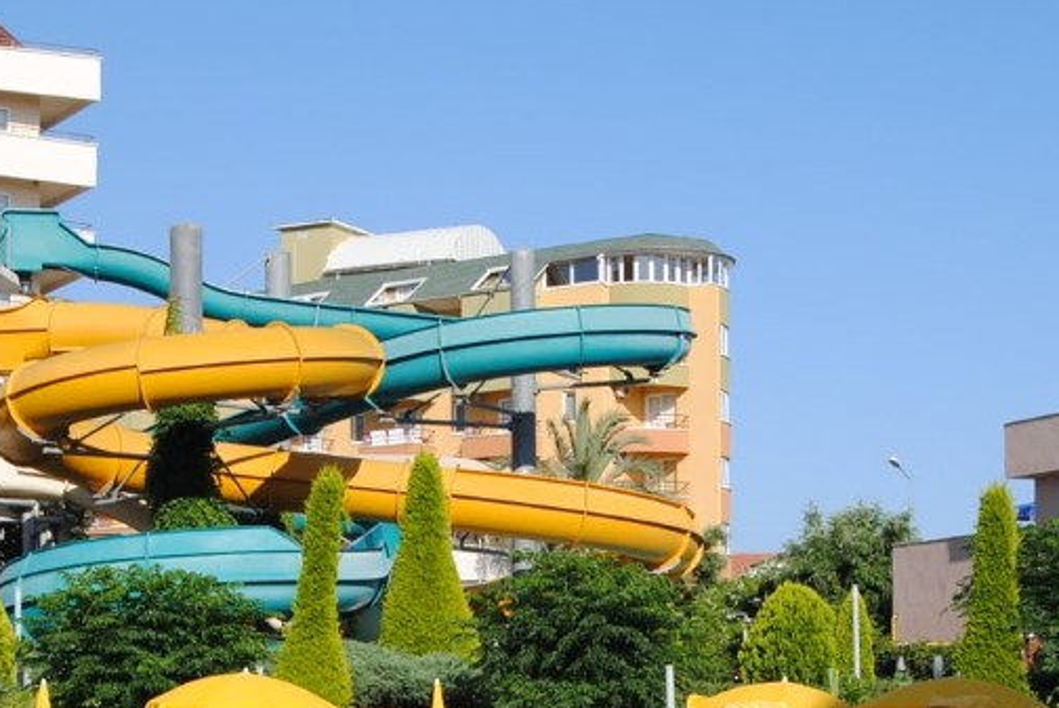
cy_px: 697
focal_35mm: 82
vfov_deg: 16.4
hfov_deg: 24.7
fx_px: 2414
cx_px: 522
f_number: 8
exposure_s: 1/250
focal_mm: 24
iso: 100
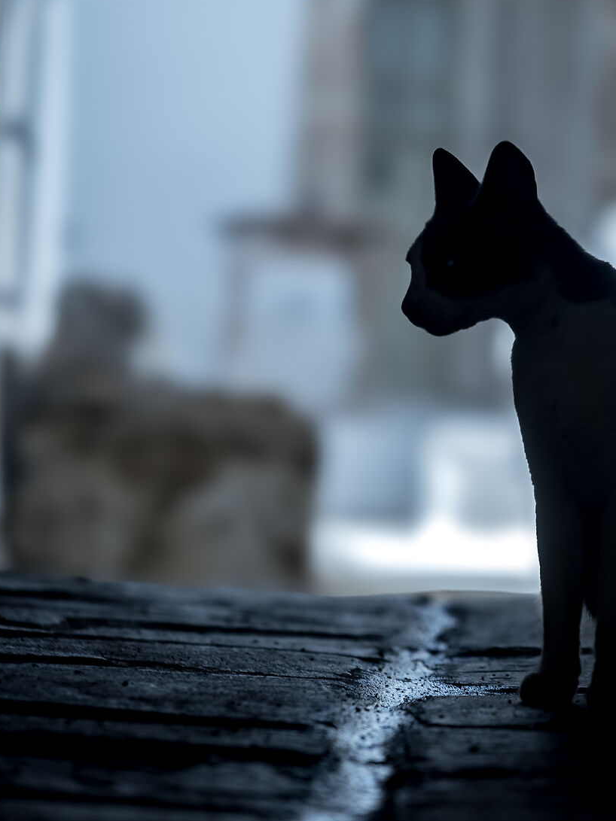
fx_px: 6028
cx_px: 472
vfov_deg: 7.8
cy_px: 218
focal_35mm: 254
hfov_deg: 5.8
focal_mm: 120
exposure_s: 1/200
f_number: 4
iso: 100
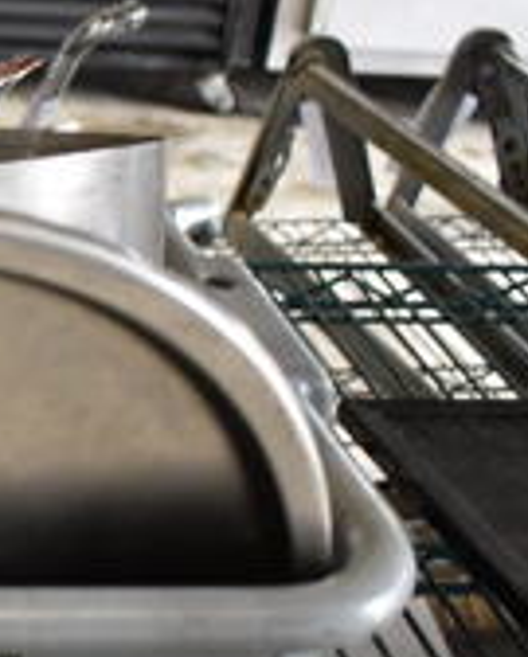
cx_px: -438
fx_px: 1792
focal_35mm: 92
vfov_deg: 20.7
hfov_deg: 14.6
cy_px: 258
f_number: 4.5
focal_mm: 18
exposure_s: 1/40
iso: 400
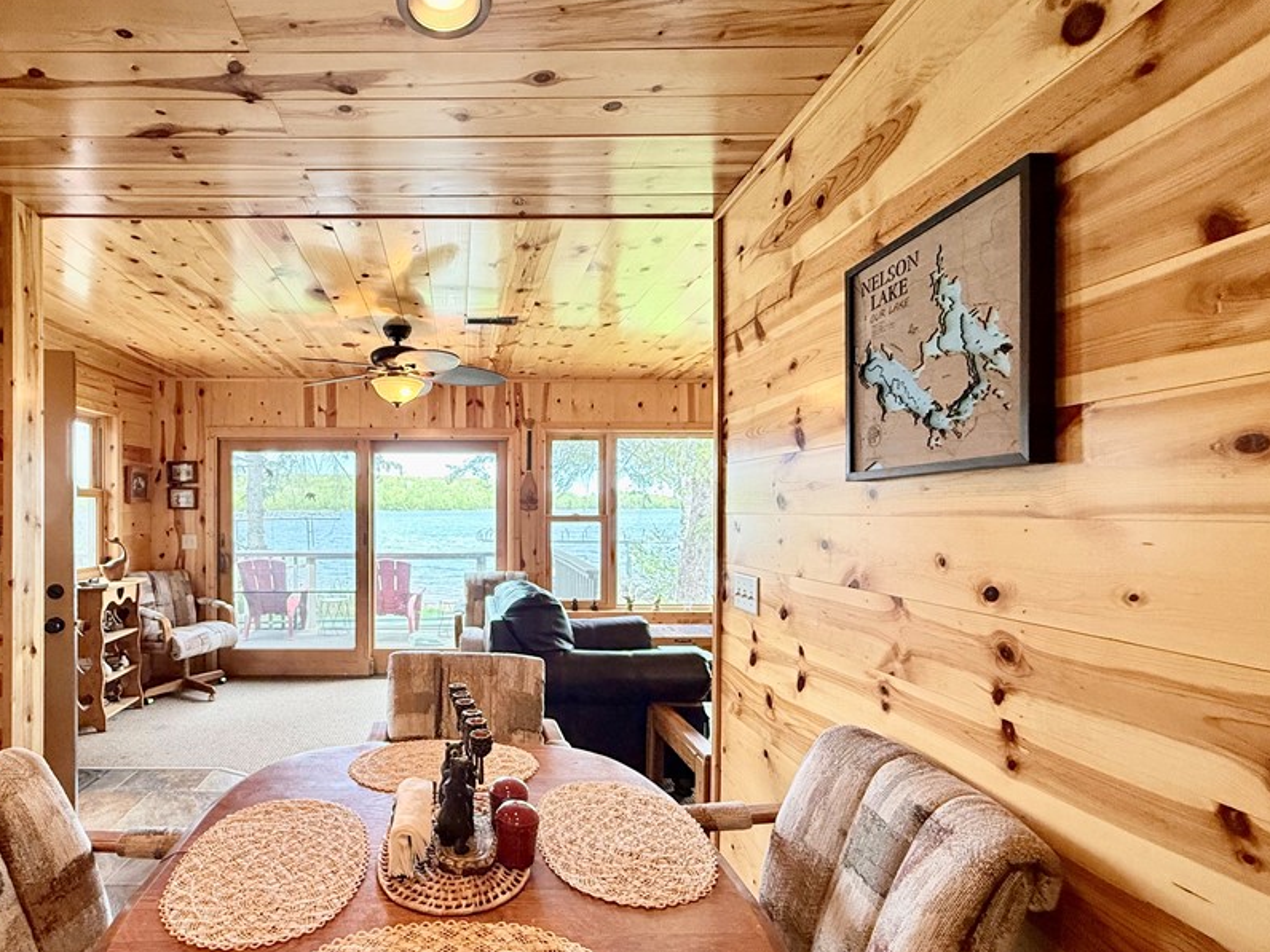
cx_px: 463
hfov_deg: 85.7
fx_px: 660
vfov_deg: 71.5
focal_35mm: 18
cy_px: 517
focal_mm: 2.22
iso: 320
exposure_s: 1/120
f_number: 2.2
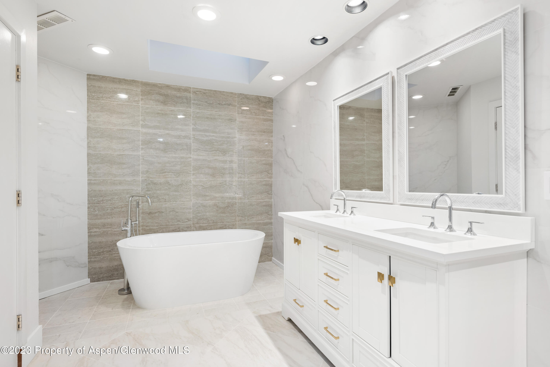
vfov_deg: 64.6
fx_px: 290
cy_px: 184
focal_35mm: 19
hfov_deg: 86.9
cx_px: 275
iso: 160
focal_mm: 19
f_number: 7.1
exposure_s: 1/8
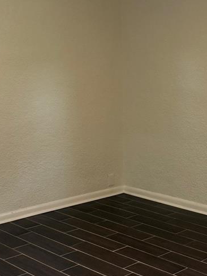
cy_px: 147
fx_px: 470
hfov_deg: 24.0
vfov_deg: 32.7
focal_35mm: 59
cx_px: 192
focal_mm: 6.76
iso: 320
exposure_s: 1/120
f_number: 1.78
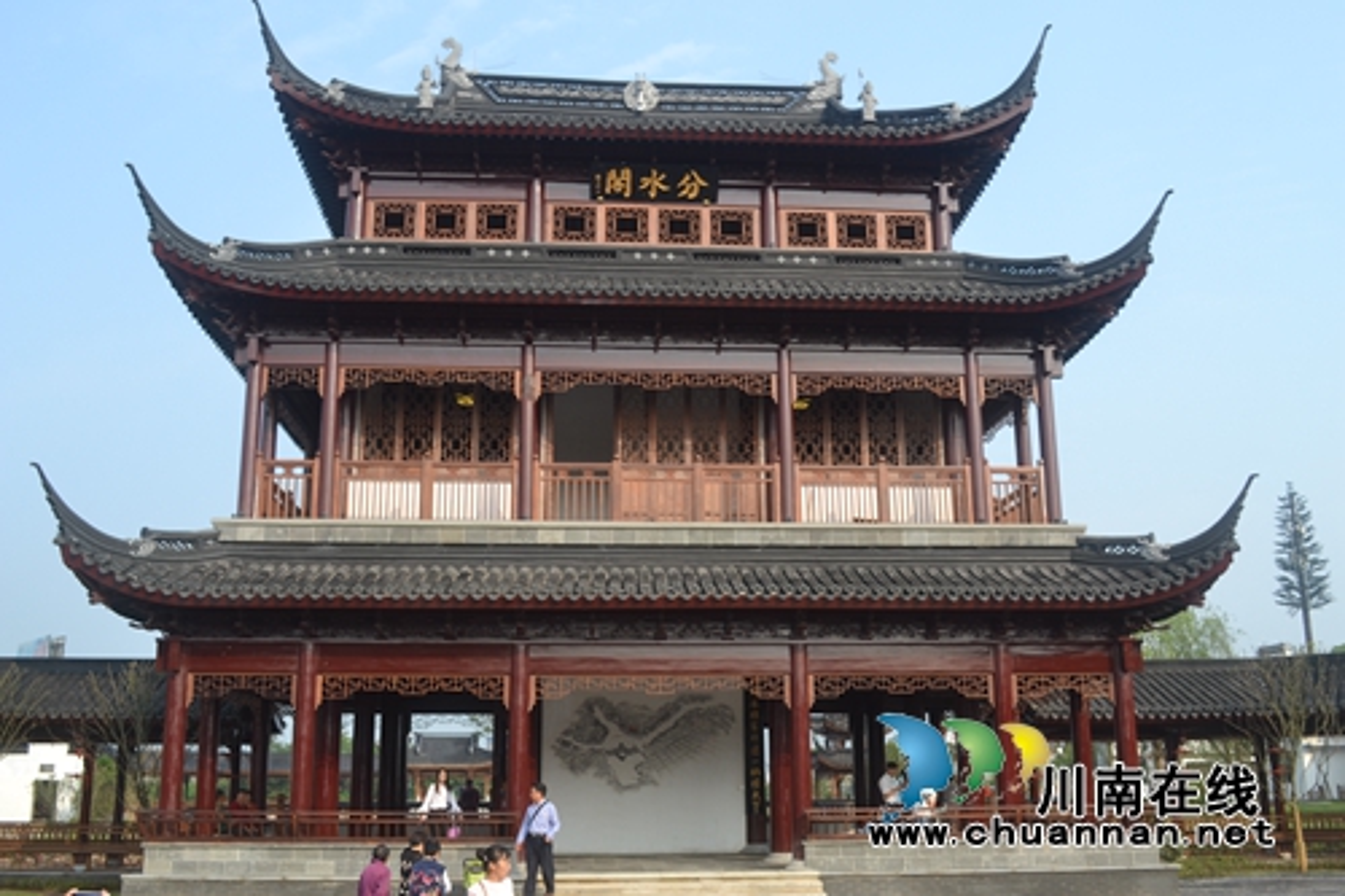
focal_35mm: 36
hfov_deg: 53.1
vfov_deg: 36.8
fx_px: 1344
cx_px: 672
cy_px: 448
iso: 200
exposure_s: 1/200
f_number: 10
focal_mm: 24
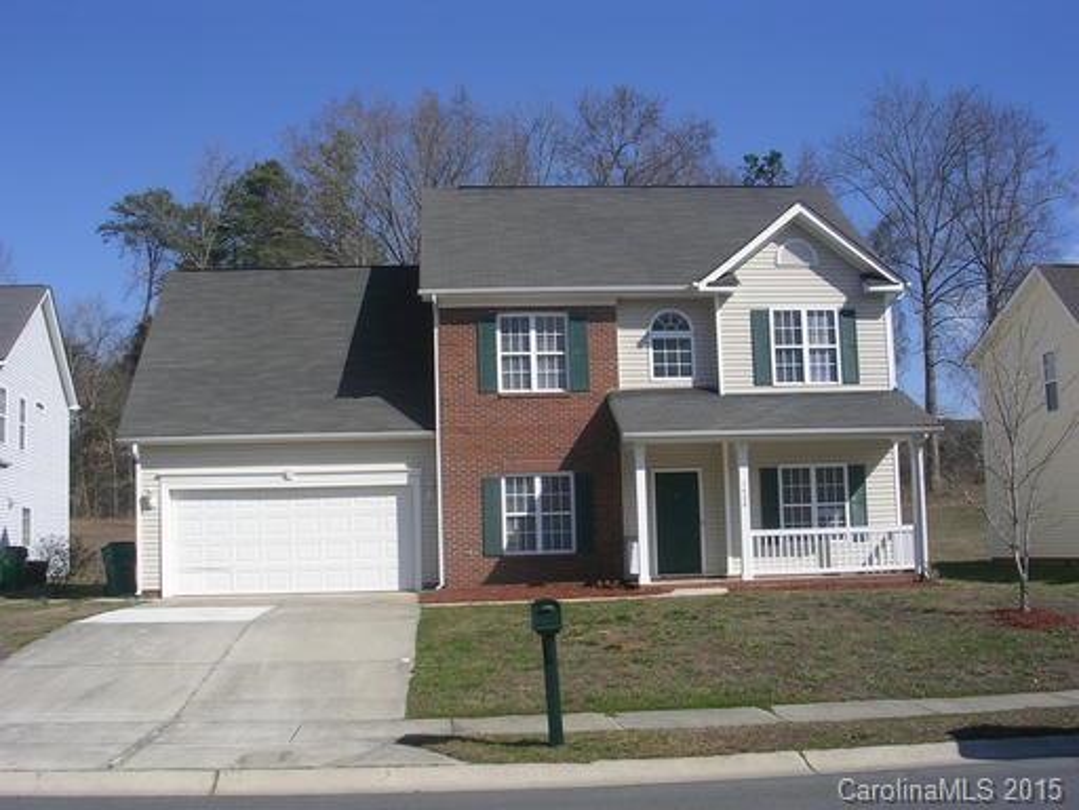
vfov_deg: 37.7
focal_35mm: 38
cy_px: 405
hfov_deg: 49.0
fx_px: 1184
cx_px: 540
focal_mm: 5.8
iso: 50
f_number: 5.6
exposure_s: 1/436
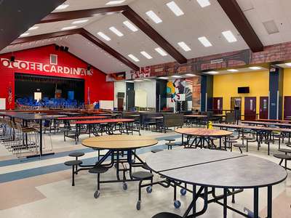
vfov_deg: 53.1
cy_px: 109
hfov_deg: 67.3
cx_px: 146
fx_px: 219
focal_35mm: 26
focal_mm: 4.25
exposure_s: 1/60
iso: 80
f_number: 1.8
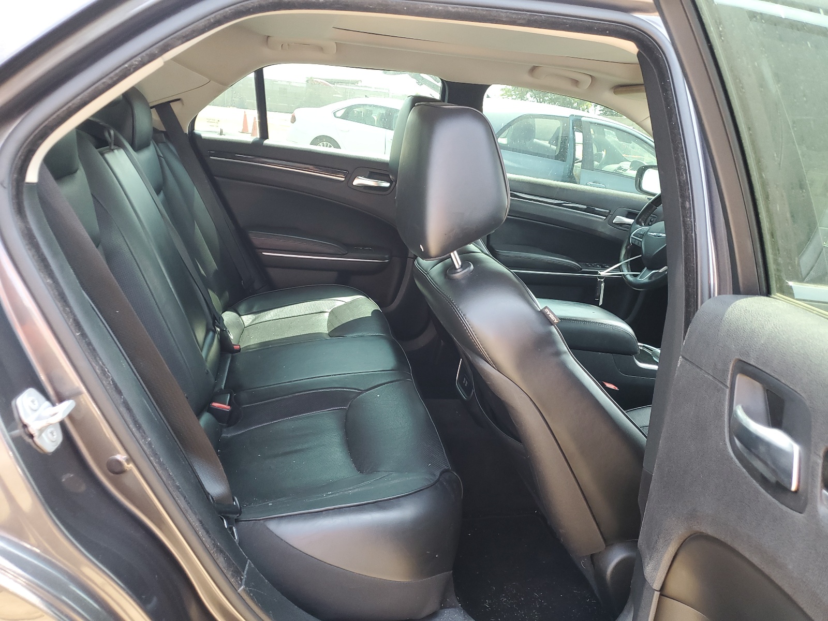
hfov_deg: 67.3
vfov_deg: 53.1
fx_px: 622
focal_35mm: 26
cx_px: 414
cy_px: 310
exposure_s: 1/120
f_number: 1.5
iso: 67
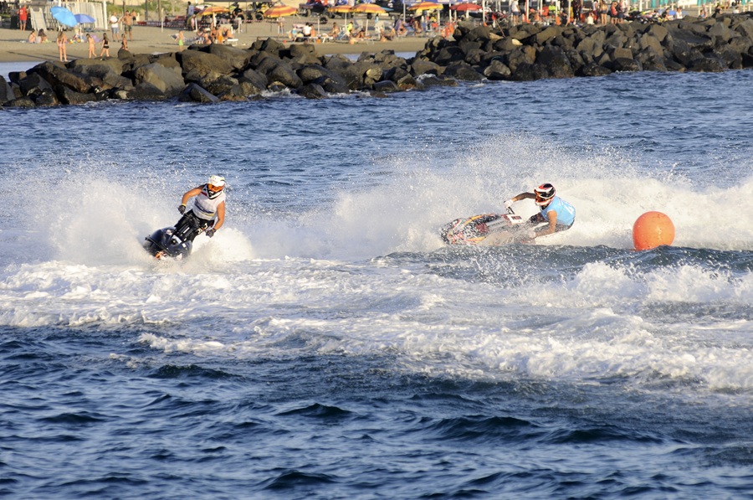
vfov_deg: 4.6
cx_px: 376
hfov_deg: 6.9
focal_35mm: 300
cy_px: 250
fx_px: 6265
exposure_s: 1/800
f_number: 4.5
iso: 200
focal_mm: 200
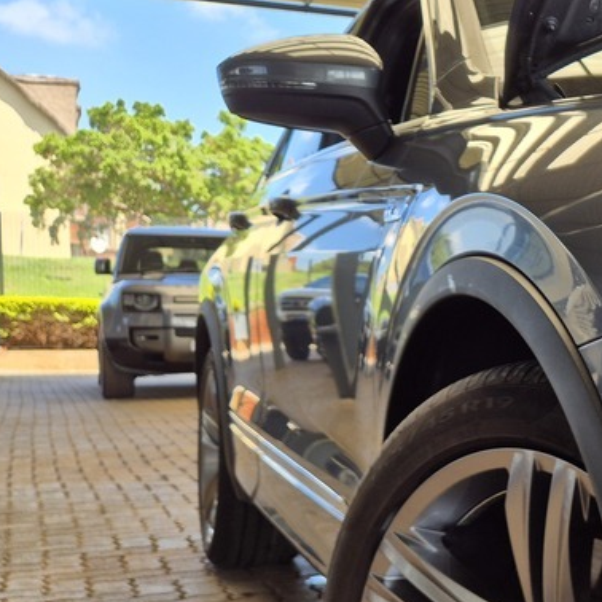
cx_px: 811
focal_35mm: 55
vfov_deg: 31.0
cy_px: 355
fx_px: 1082
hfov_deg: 25.9
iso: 25
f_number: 1.8
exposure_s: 1/281
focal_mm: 5.4
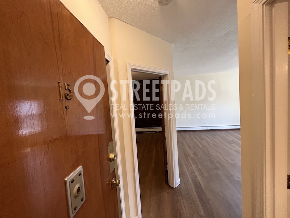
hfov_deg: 106.2
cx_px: 145
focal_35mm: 13
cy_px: 109
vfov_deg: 89.9
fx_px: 109
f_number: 1.8
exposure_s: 1/60
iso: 200
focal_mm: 1.57
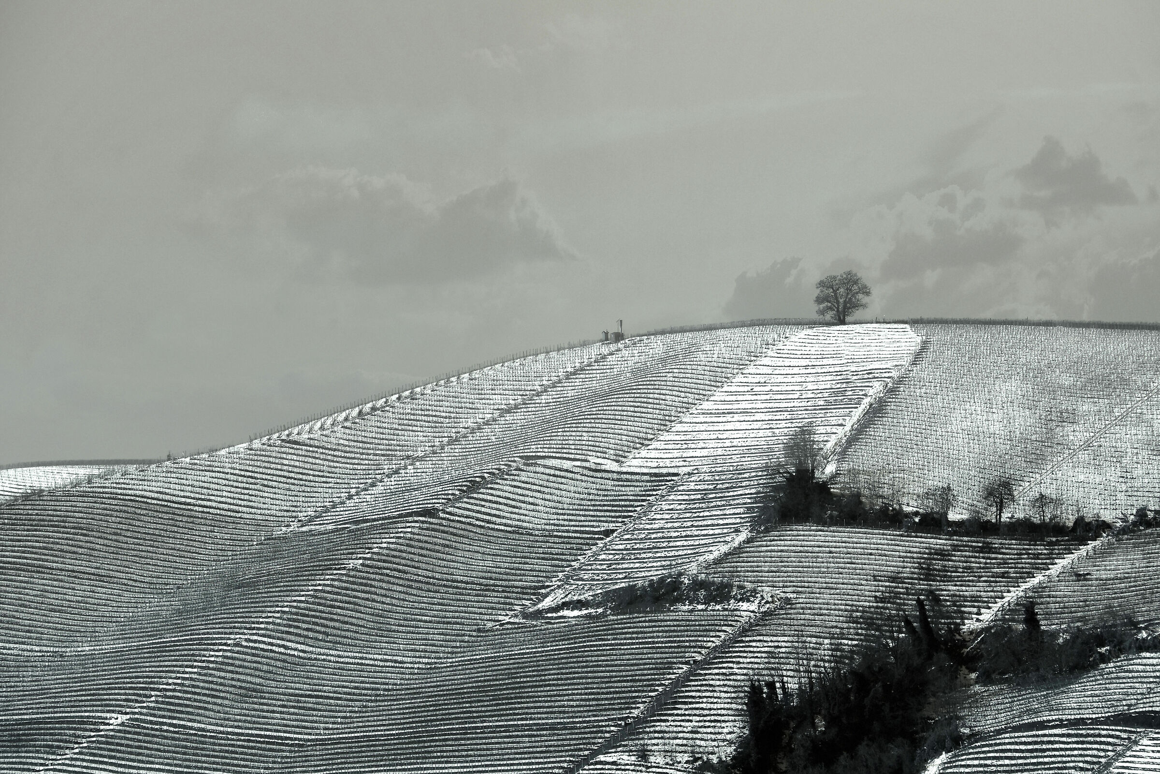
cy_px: 387
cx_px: 580
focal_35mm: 278
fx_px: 8941
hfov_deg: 7.4
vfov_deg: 5.0
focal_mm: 185
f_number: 11
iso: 200
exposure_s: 1/750
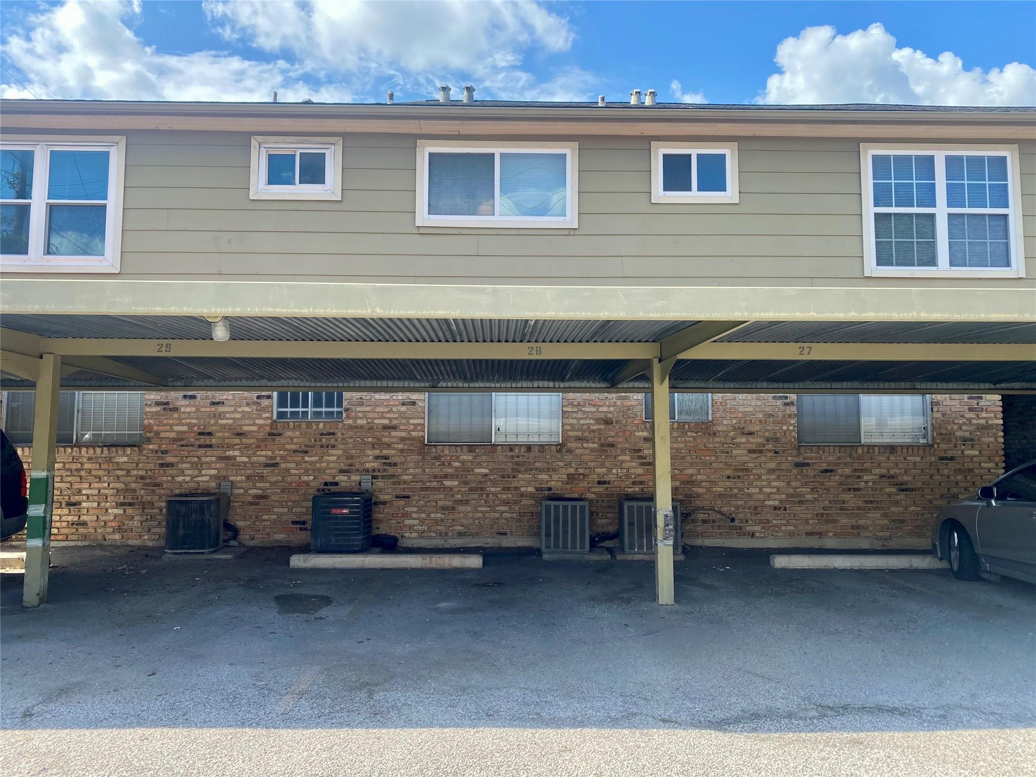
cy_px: 388
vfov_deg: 53.1
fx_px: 778
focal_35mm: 26
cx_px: 518
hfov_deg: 67.3
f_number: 1.8
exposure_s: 1/757
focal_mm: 4.25
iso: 32
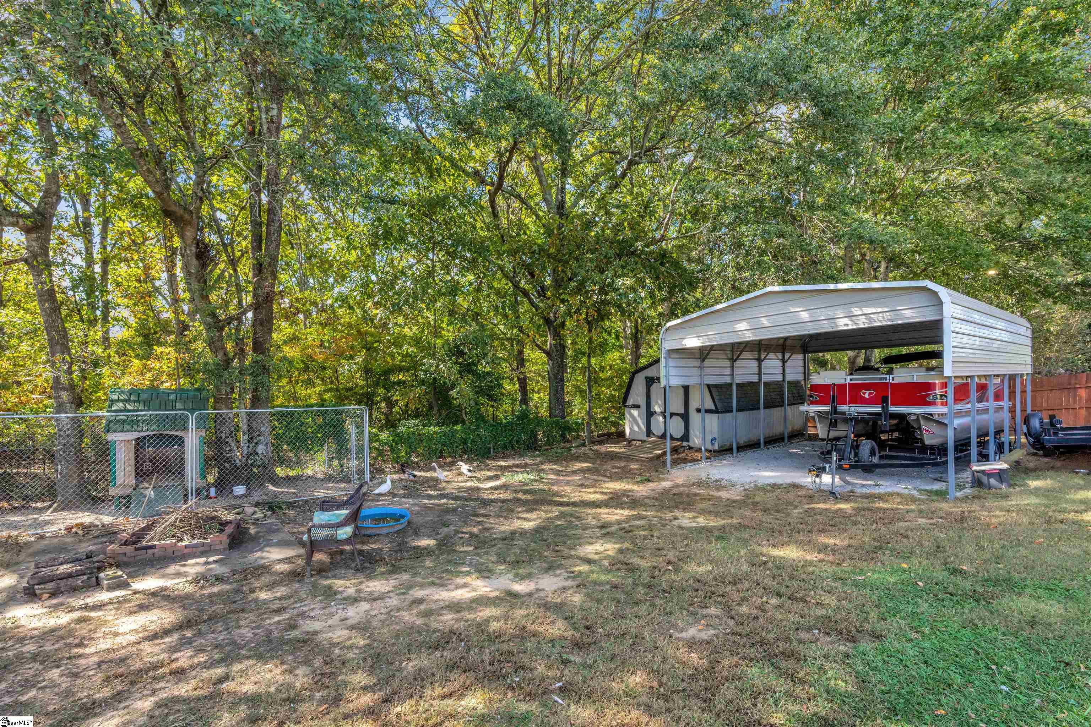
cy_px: 364
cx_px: 546
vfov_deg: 73.7
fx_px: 485
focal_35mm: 16
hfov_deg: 96.7
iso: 640
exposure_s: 1/160
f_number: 9
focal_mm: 16
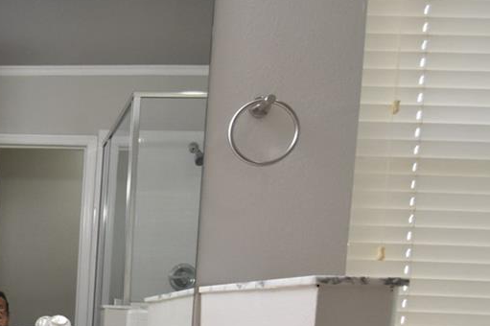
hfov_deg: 34.8
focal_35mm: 47
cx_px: -75
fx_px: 639
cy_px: 351
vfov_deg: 26.5
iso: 800
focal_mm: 10
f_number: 3.5
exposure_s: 1/125
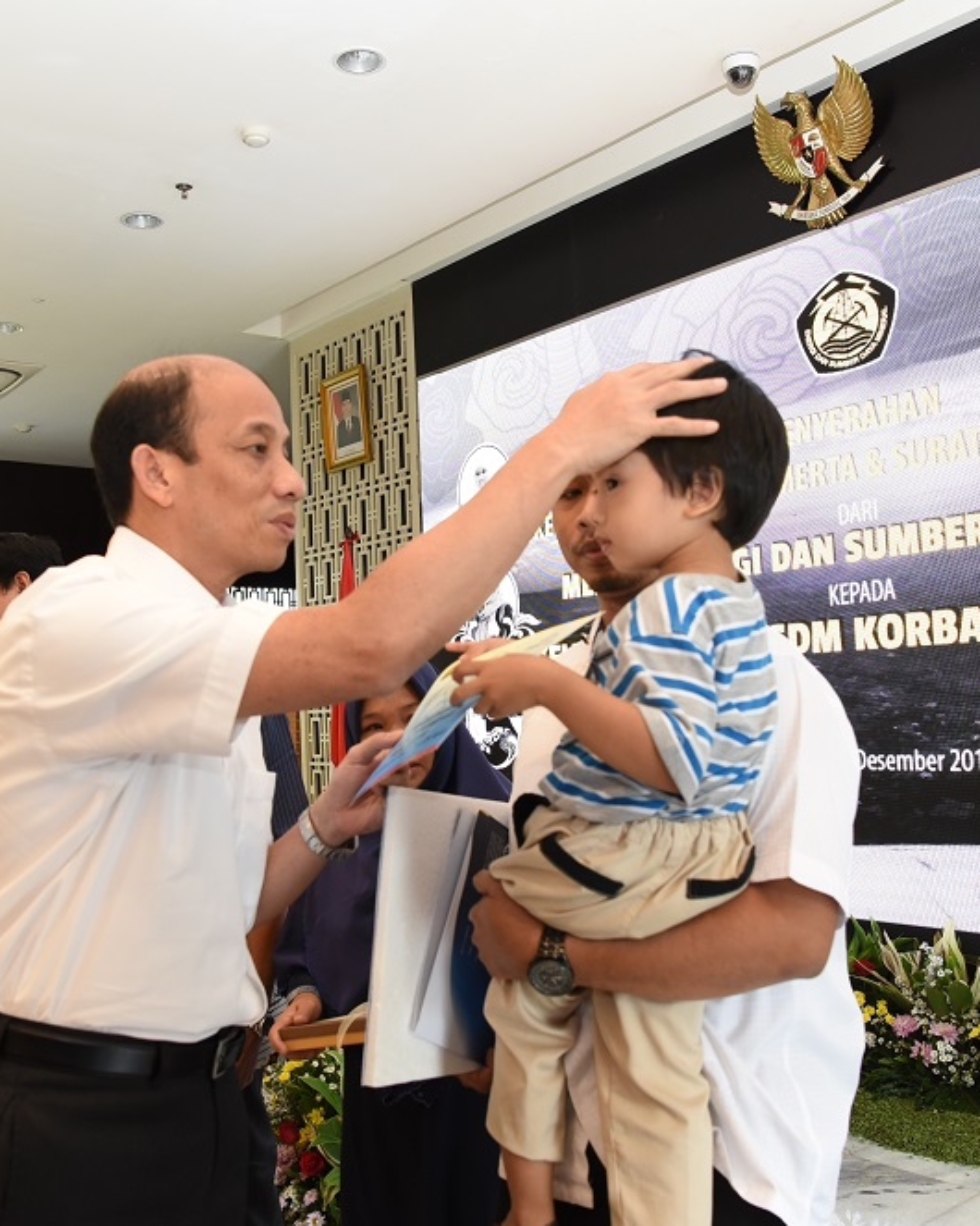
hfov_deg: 43.3
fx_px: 1233
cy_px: 615
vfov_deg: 52.9
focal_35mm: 34
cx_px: 475
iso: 1600
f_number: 5.6
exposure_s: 1/100
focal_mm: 24
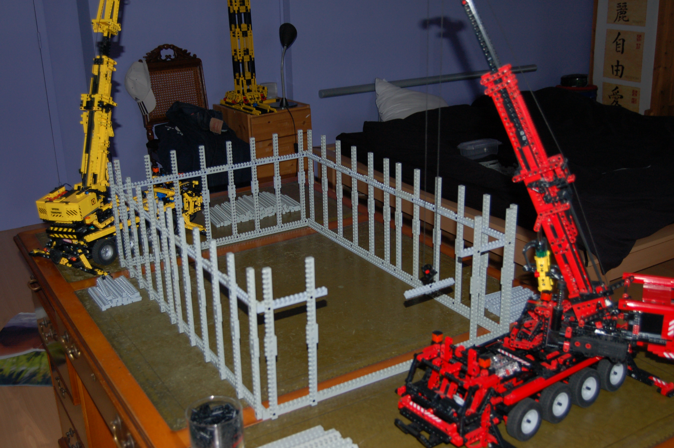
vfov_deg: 34.1
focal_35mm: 39
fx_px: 730
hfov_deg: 49.6
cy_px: 224
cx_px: 337
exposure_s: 1/60
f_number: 4.2
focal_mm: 26
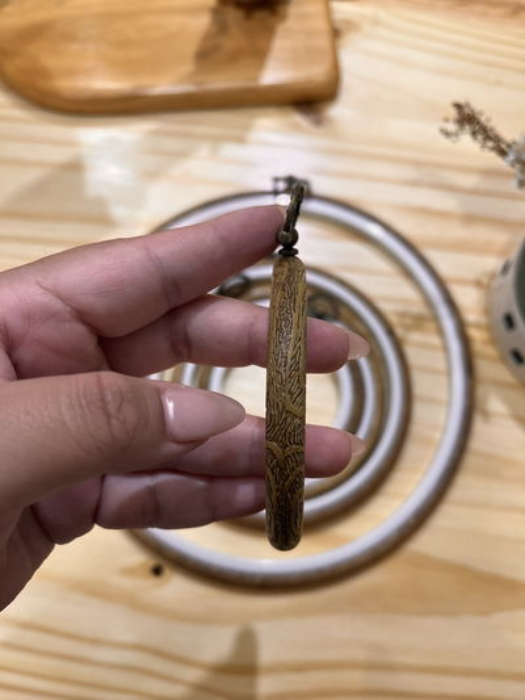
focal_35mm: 26
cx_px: 262
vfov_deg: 67.3
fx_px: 526
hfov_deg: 53.1
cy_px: 350
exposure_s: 1/129
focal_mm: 5.1
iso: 32
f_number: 1.6
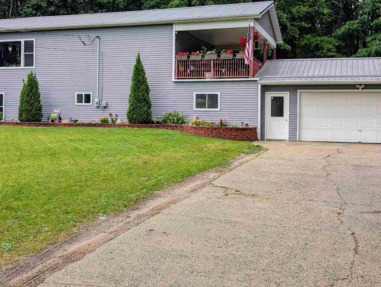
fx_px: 485
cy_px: 112
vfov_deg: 32.8
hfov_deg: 42.6
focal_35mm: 44
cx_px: 146
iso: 15
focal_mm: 6.9
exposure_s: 1/517
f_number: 1.68
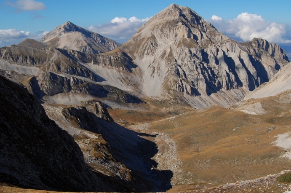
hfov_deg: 48.5
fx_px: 323
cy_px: 97
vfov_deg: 33.3
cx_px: 136
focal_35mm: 40
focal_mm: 24
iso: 200
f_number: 10
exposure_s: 1/500
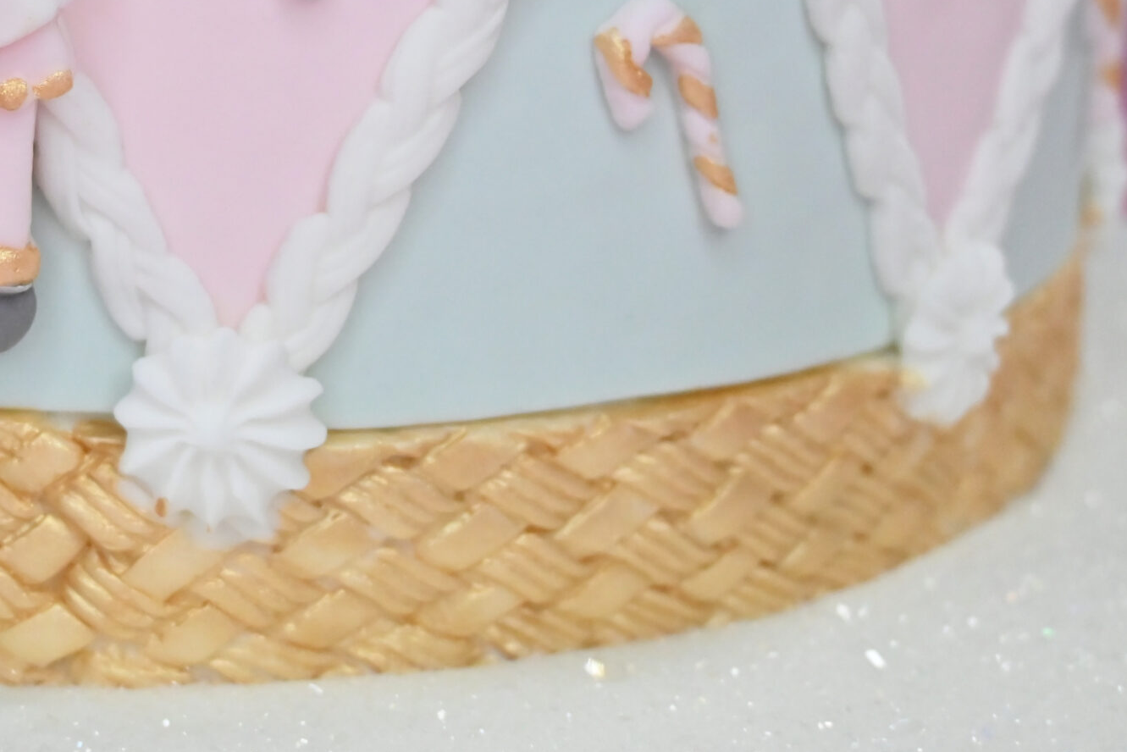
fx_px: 2348
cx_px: 271
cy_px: 101
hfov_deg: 26.6
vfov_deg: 18.0
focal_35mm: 75
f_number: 4.5
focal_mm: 26
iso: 1250
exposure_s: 1/4000
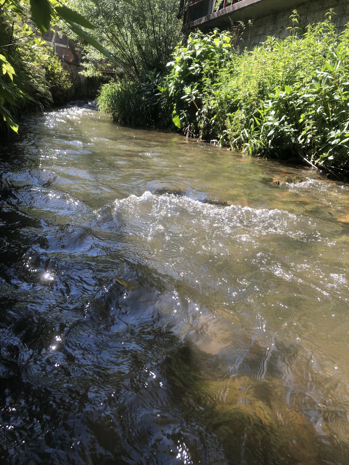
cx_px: 174
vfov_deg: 63.4
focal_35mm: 28
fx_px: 376
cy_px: 232
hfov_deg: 49.7
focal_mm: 3.99
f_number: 1.8
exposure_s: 1/426
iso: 20
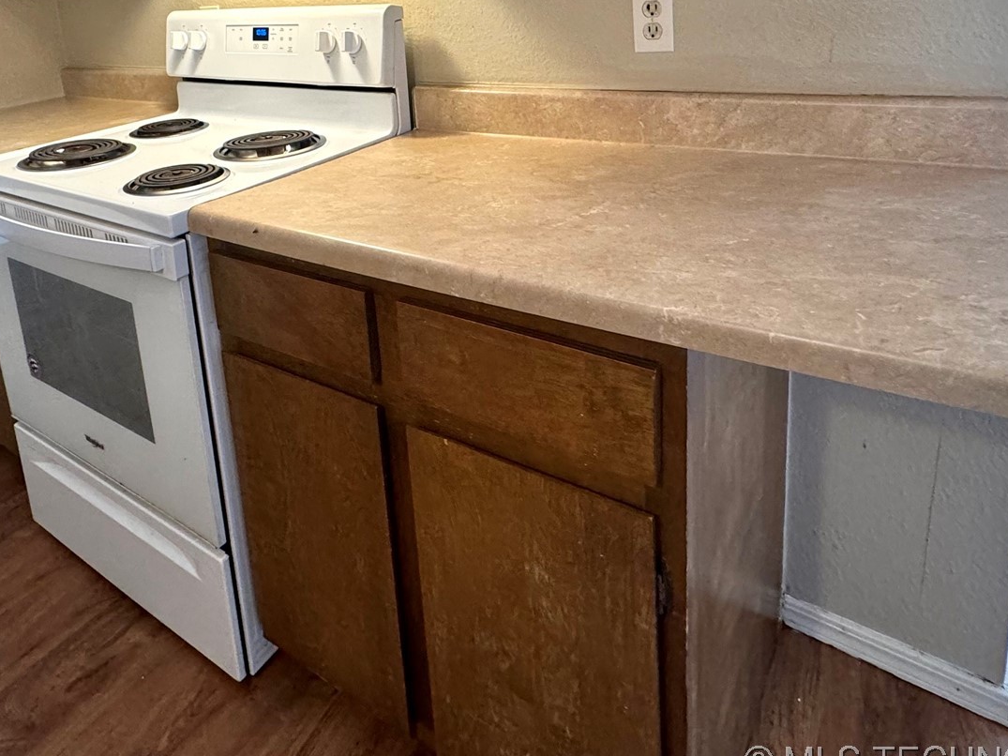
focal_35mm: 25
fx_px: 728
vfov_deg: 50.7
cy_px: 126
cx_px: 420
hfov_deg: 68.9
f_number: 2.2
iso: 250
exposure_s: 1/60
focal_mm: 2.22
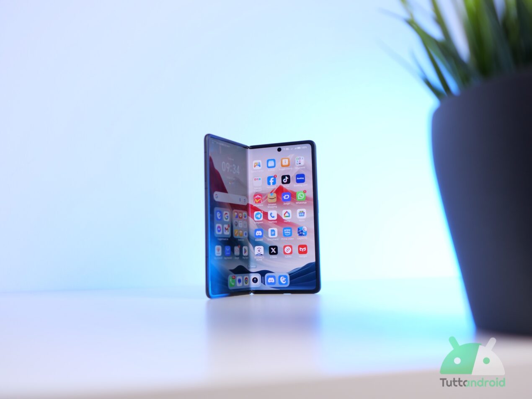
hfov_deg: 56.8
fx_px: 492
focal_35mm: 32
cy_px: 200
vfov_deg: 44.2
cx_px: 266
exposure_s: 1/100
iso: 200
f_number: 1.8
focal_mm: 16
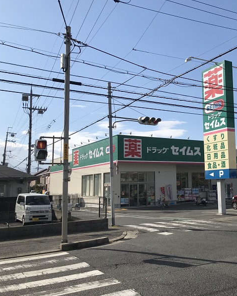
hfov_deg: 38.8
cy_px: 147
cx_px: 186
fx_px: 324
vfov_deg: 49.1
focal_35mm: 37
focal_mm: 3.99
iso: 20
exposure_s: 1/3831
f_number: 1.8
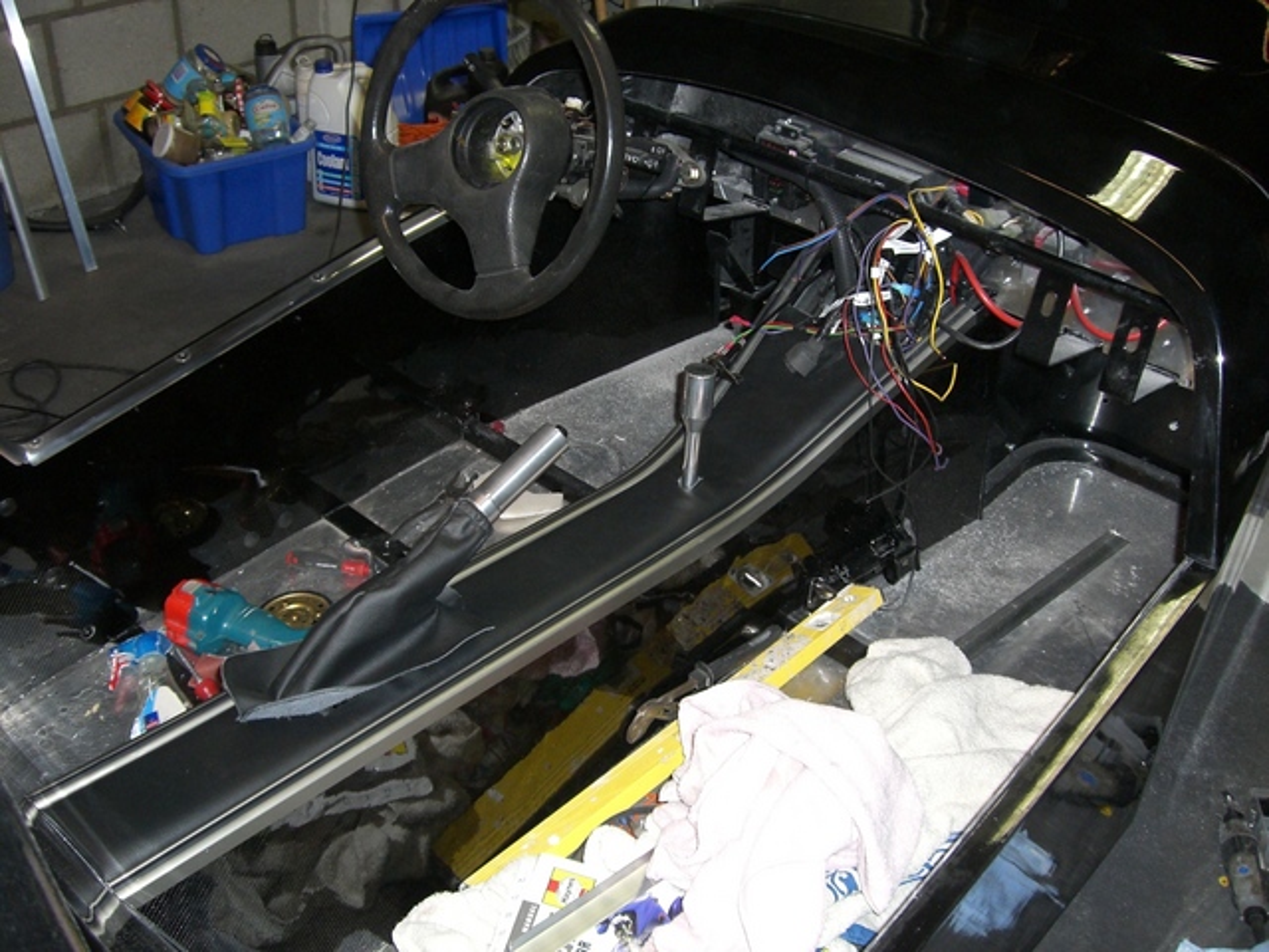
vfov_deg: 37.7
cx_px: 634
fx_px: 1393
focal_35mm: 38
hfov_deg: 49.0
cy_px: 476
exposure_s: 1/60
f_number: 2.7
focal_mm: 6.2
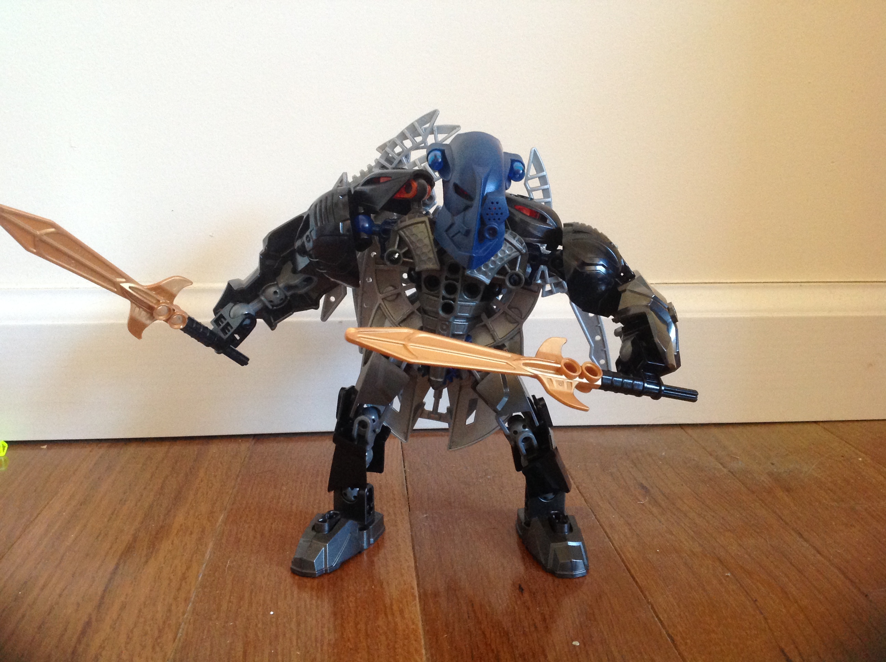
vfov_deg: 40.6
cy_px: 331
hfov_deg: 52.7
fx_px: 895
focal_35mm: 35
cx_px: 443
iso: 250
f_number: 2.4
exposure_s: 1/15
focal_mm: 4.28
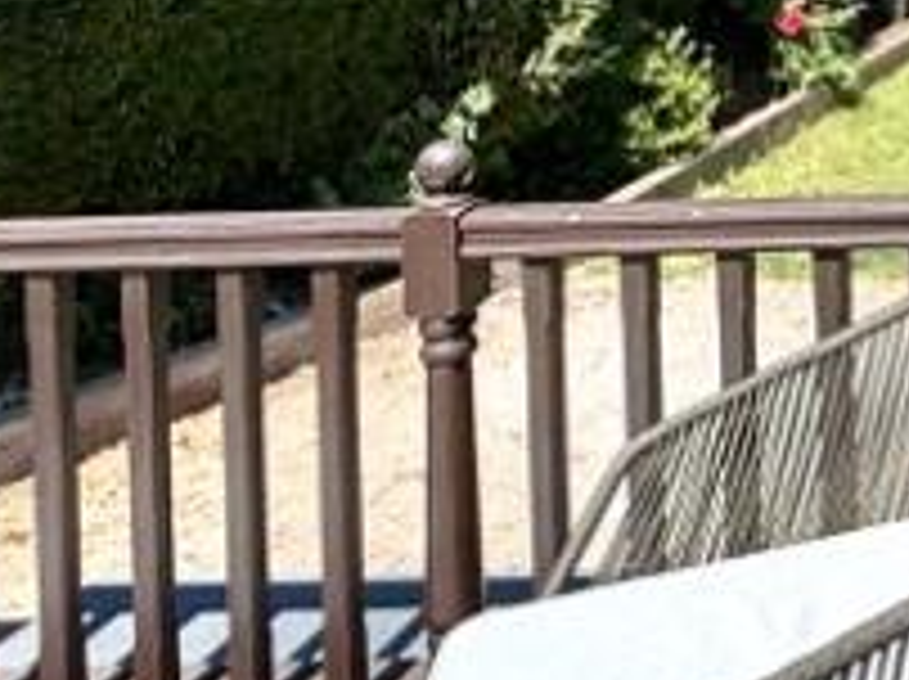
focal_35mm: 71
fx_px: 1862
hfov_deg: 20.4
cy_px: -342
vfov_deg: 18.3
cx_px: 1593
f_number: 2.2
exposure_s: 1/751
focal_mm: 2.22
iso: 50
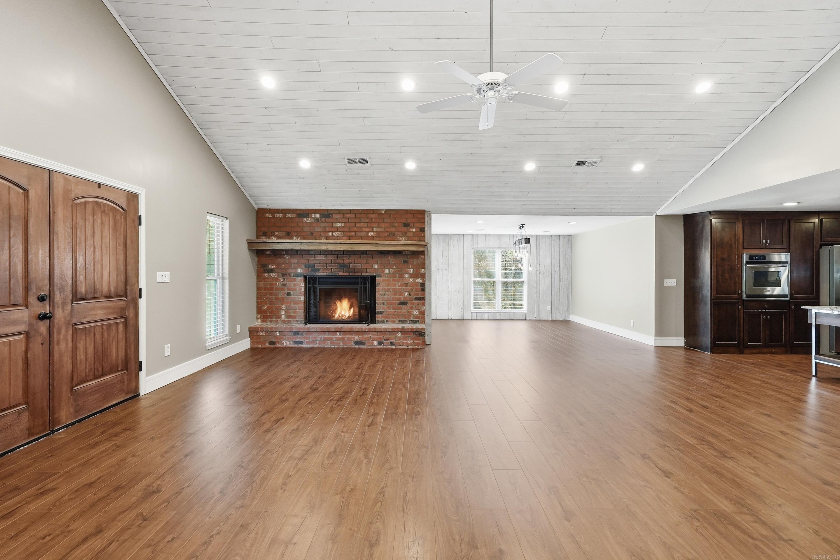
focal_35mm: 16
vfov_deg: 73.7
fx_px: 373
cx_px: 420
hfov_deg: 96.7
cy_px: 280
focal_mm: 16
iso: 1000
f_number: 5
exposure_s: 1/500
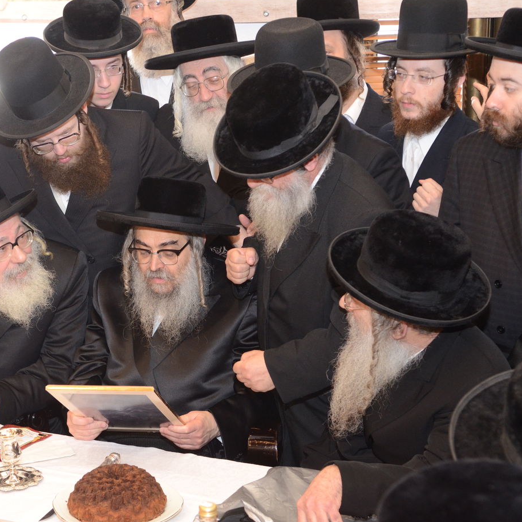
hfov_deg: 23.2
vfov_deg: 23.4
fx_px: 1262
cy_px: 259
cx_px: 159
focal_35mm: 74
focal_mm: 38
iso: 1600
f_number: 4
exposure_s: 1/125
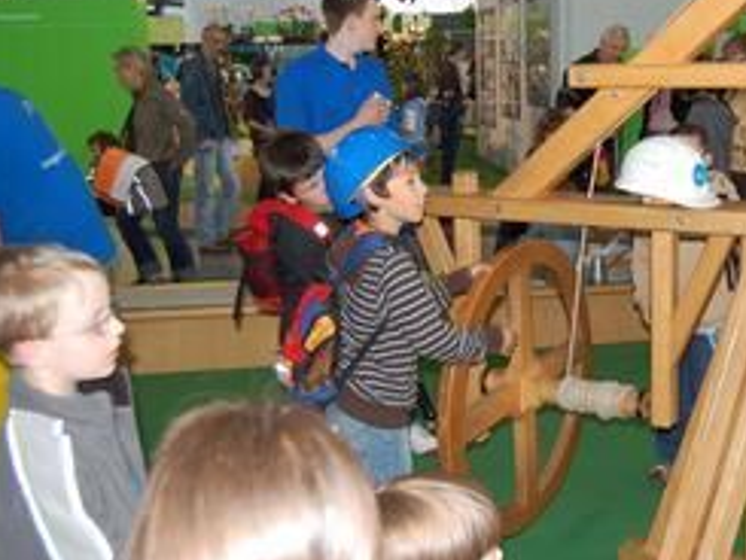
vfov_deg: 30.8
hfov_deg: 39.5
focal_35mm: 47
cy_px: 212
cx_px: 545
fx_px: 1013
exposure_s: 1/60
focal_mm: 20
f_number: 3.8
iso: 200
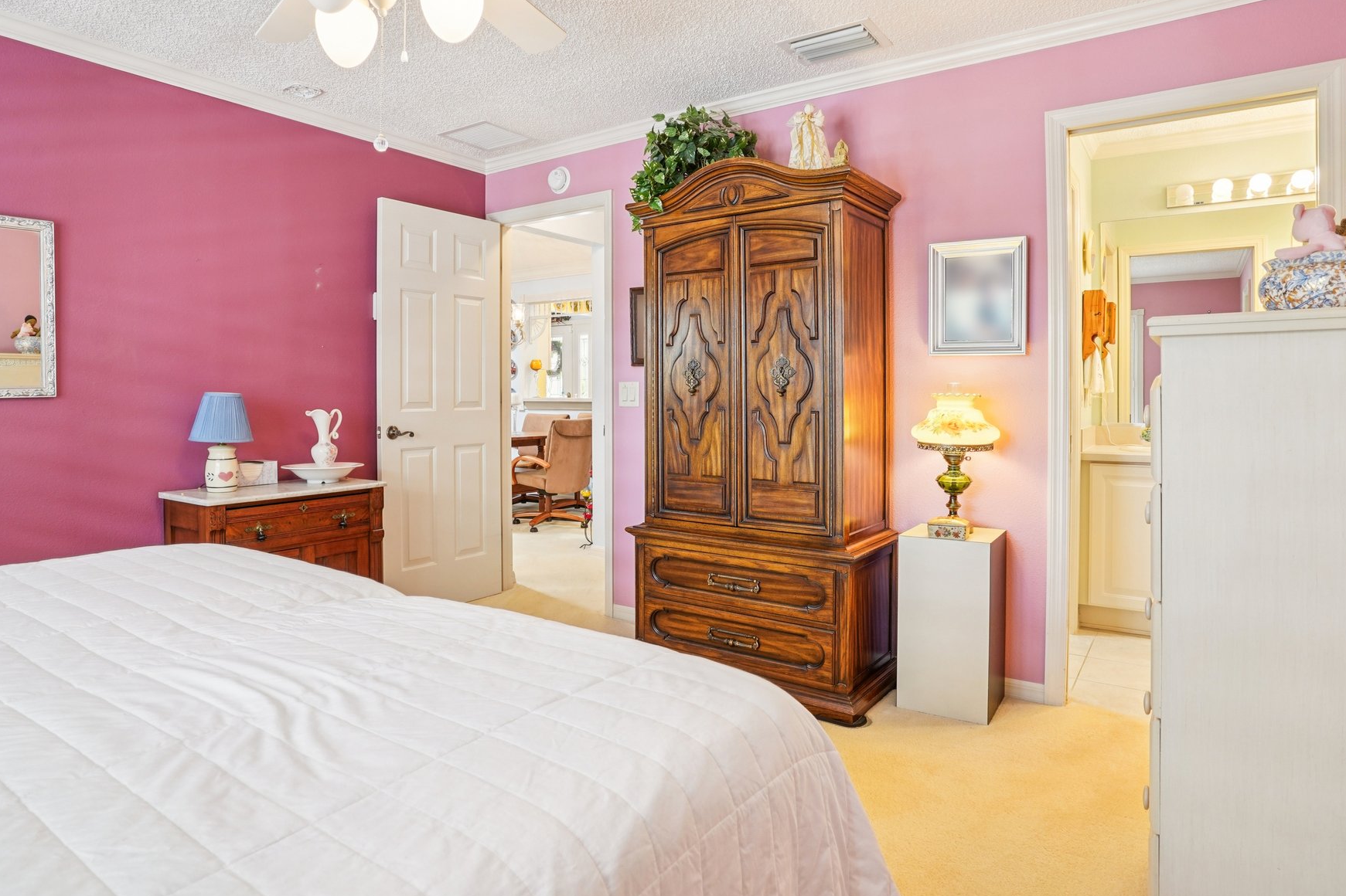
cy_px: 414
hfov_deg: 84.0
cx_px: 653
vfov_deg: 61.8
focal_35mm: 20
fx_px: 748
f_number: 8
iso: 400
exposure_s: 1/8
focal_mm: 17
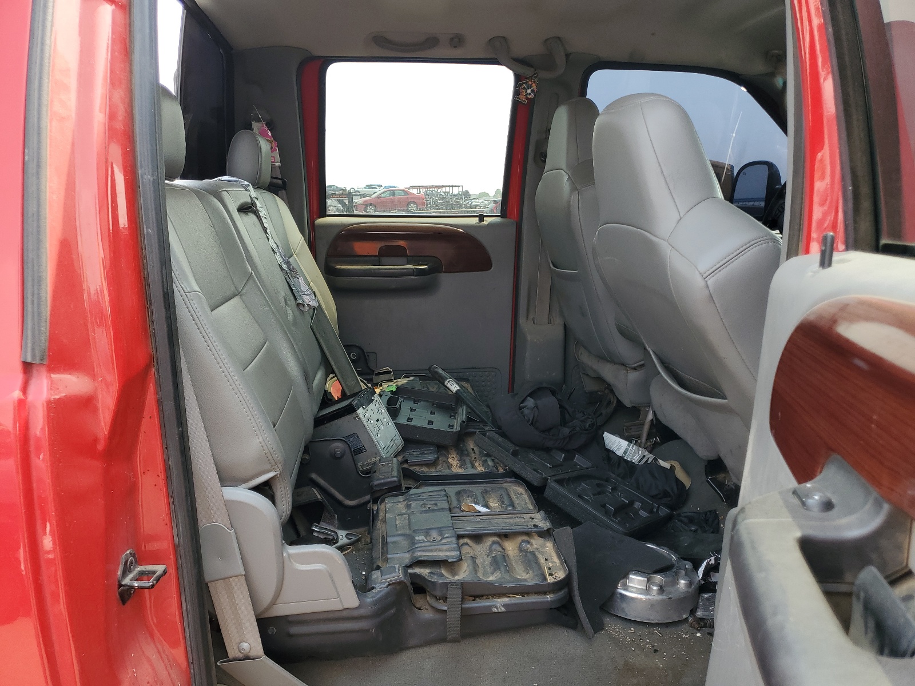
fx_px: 687
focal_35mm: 26
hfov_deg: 67.3
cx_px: 458
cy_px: 343
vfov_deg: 53.1
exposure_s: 1/333
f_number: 1.5
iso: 50
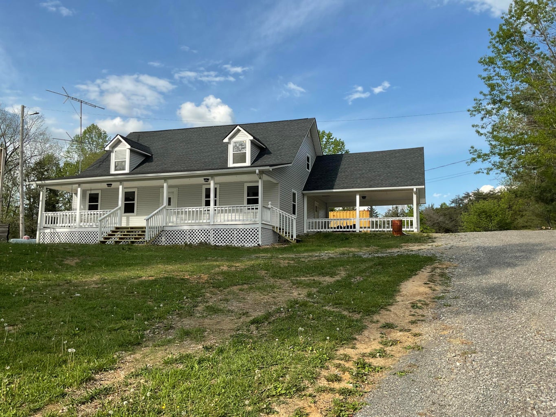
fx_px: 466
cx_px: 278
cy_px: 208
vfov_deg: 48.2
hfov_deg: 61.7
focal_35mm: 29
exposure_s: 1/1144
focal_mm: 3
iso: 16
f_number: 1.8
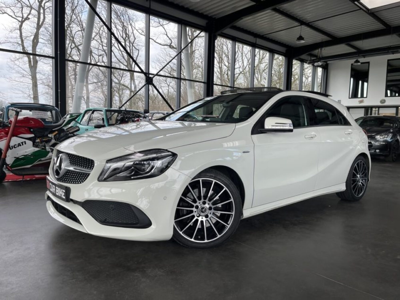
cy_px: 150
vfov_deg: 53.0
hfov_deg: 67.3
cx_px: 200
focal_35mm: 26
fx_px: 300
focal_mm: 5.1
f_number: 1.6
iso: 50
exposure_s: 1/316
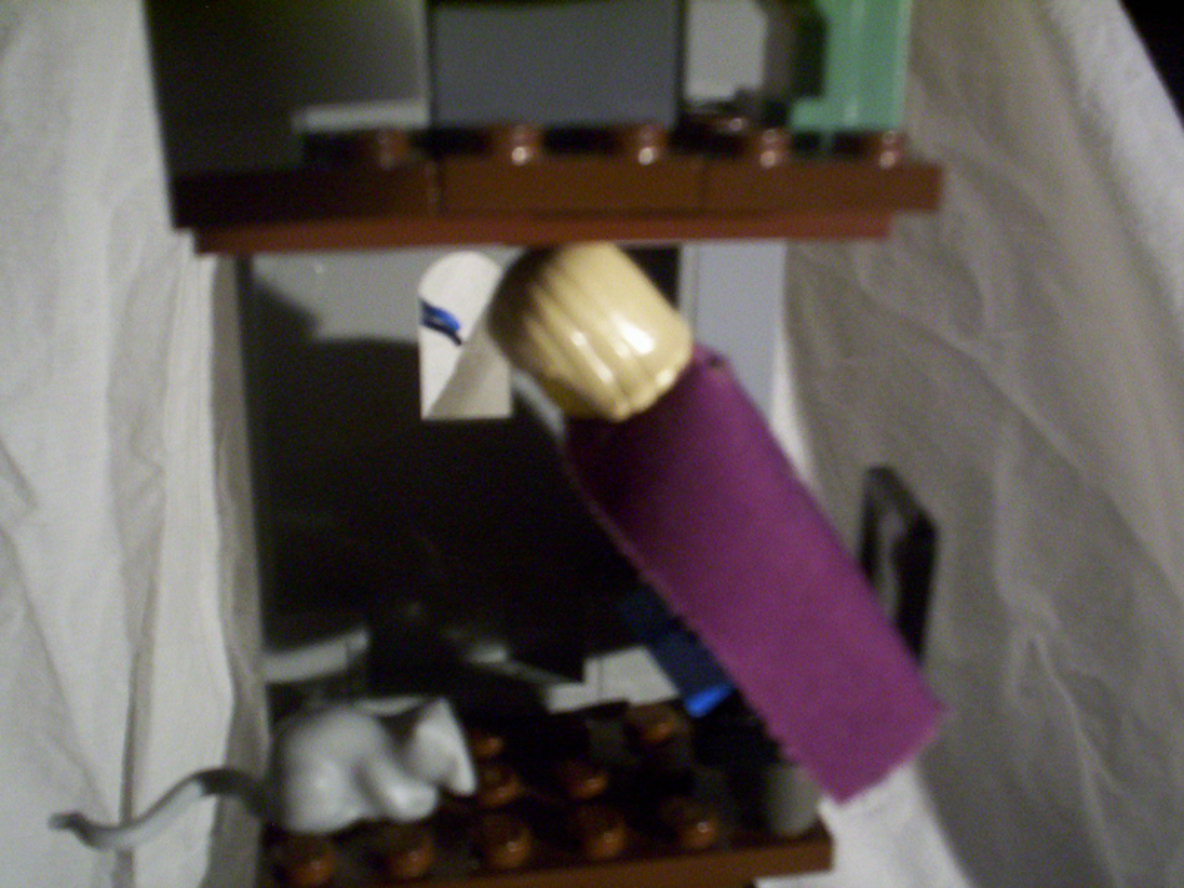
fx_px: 1300
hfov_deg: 49.0
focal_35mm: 38
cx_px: 592
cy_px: 444
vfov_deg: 37.7
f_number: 4.5
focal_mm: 4.99
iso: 200
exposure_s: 1/8
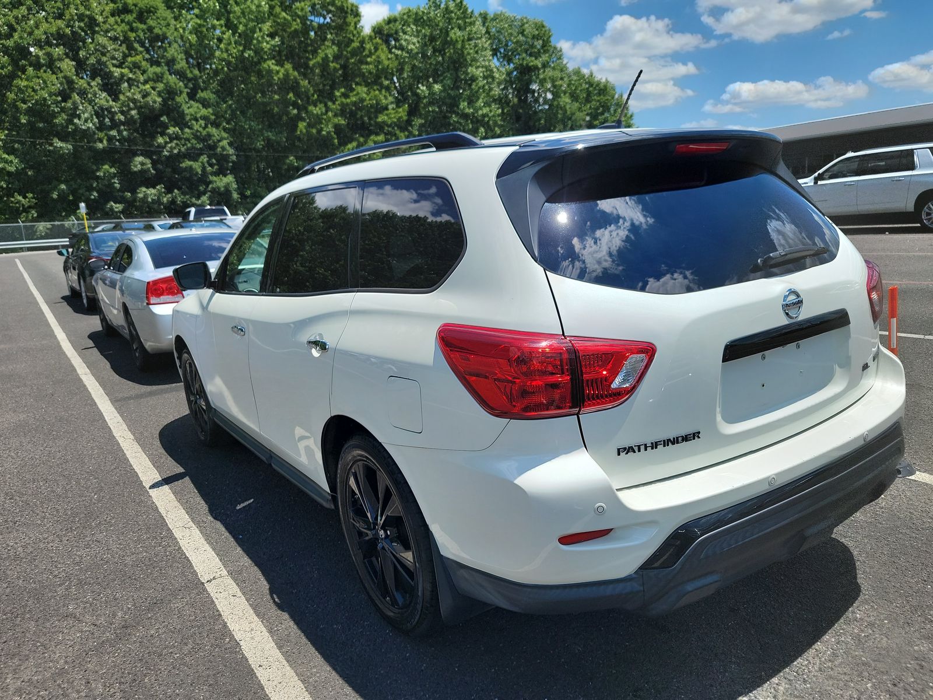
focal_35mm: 24
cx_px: 466
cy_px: 350
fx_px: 647
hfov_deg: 71.6
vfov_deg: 56.8
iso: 50
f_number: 1.8
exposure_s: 1/1058
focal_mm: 6.7
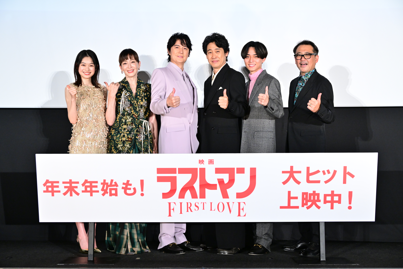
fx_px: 571
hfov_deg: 38.9
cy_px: 134
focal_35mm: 51
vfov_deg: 26.5
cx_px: 202
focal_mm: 51
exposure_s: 1/200
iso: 2500
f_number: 5.6
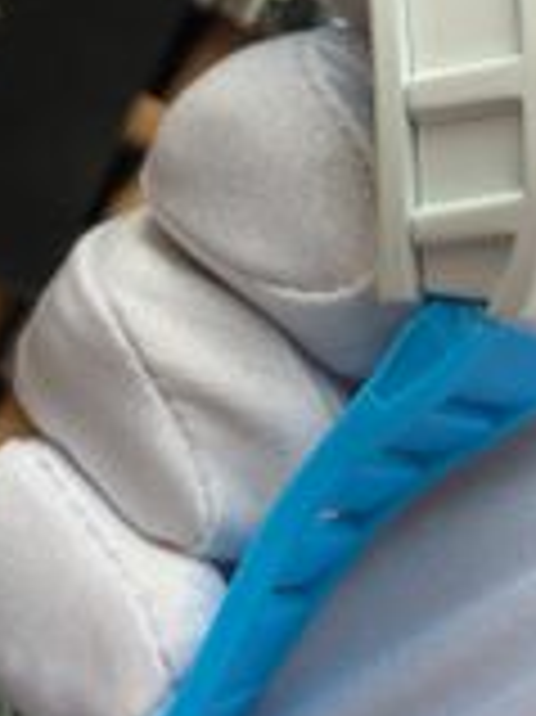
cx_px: 403
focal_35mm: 121
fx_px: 2501
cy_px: 126
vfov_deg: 16.2
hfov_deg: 12.2
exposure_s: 1/333
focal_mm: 6.81
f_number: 1.85
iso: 46
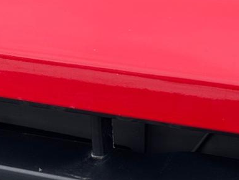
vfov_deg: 9.1
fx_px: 1105
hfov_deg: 12.3
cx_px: 152
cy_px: -83
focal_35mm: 160
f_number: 1.78
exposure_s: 1/876
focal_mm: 6.76
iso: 64
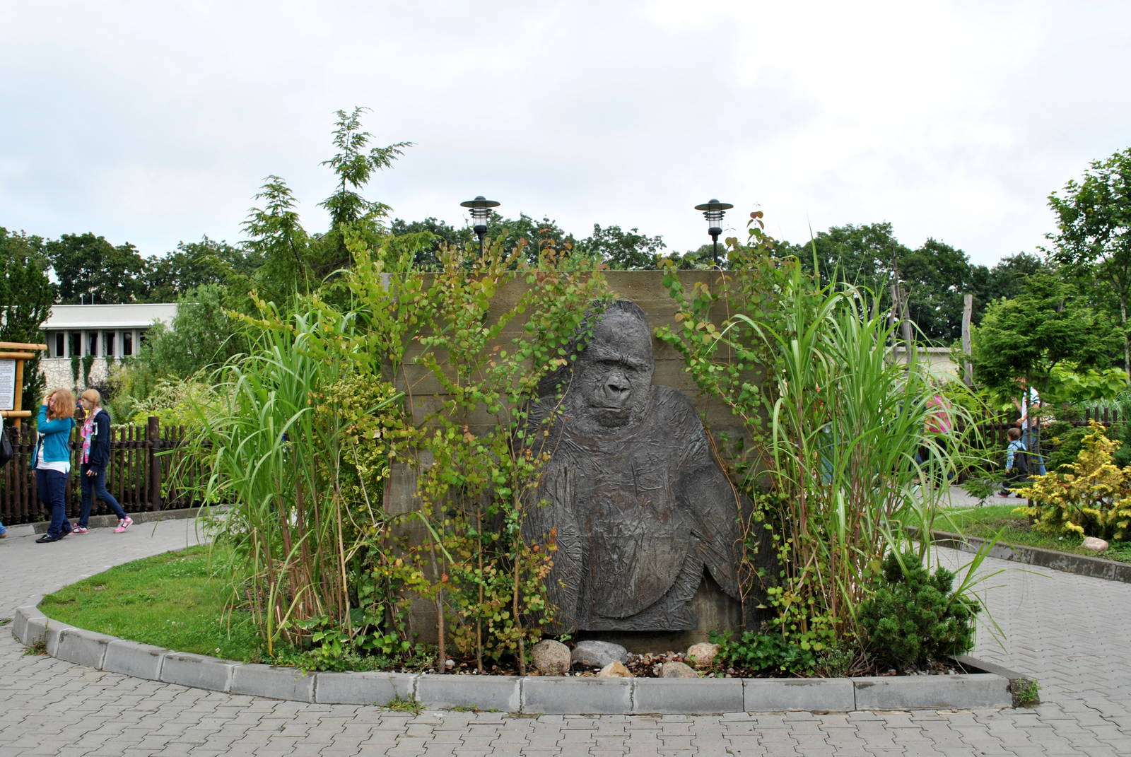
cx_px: 566
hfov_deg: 53.1
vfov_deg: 37.0
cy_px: 378
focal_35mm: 36
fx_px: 1132
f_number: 8
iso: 100
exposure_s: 1/125
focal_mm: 24
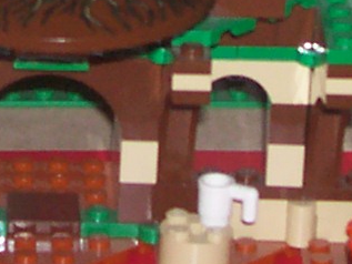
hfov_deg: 6.5
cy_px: -210
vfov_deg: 4.8
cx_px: 63
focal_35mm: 305
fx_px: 3103
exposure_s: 1/68.5
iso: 80
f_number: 2.9
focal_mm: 7
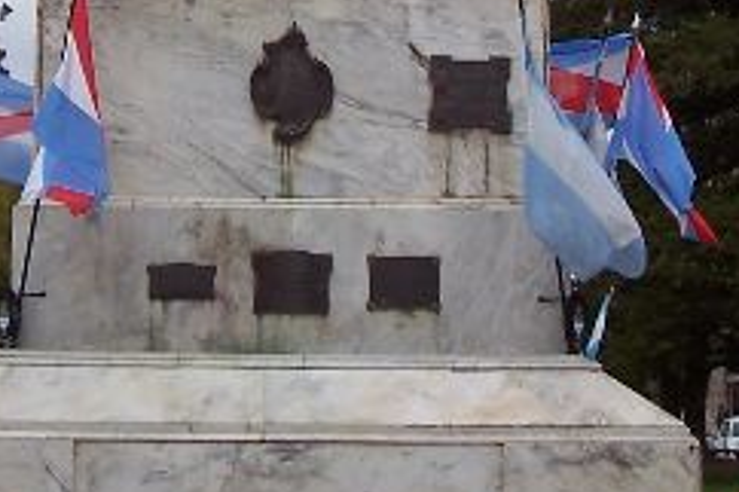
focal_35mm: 108
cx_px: 220
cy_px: -86
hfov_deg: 18.9
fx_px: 2215
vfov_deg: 12.4
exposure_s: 1/350
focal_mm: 5.6
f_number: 5.6
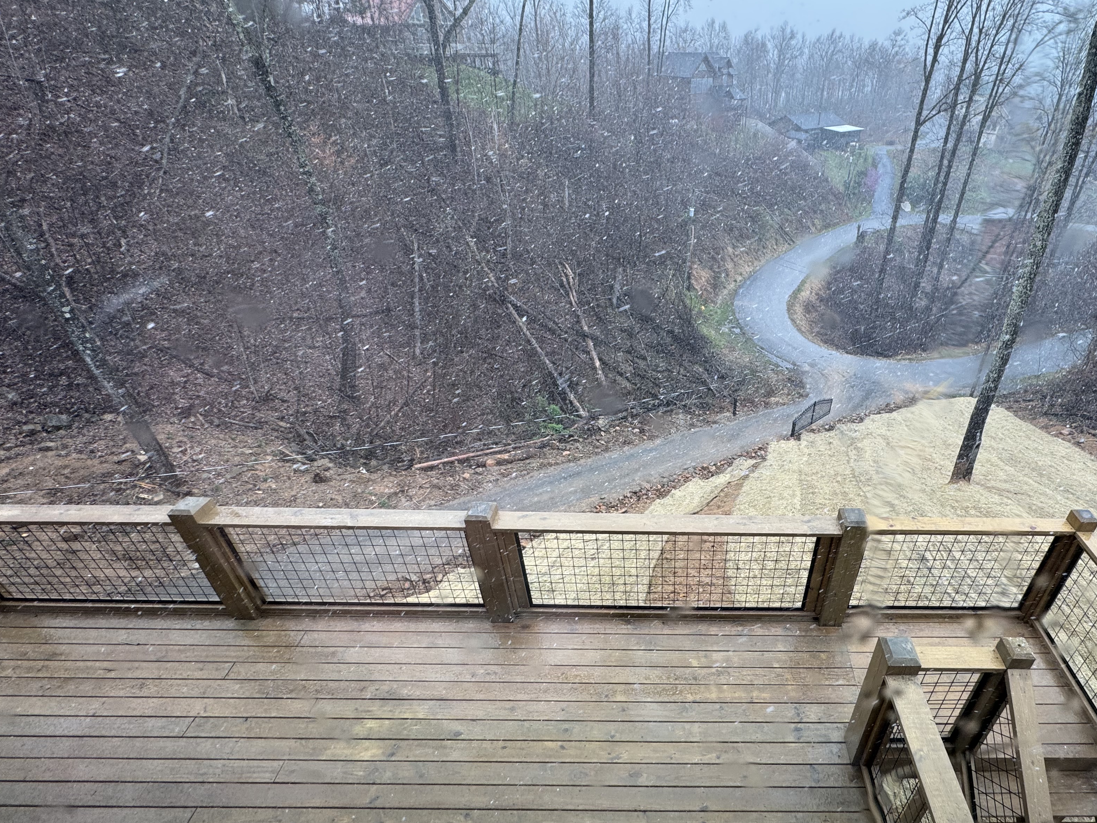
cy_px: 416
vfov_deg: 71.6
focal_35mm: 18
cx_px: 685
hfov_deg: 86.1
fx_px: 570
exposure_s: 1/125
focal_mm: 2.22
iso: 40
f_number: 2.2
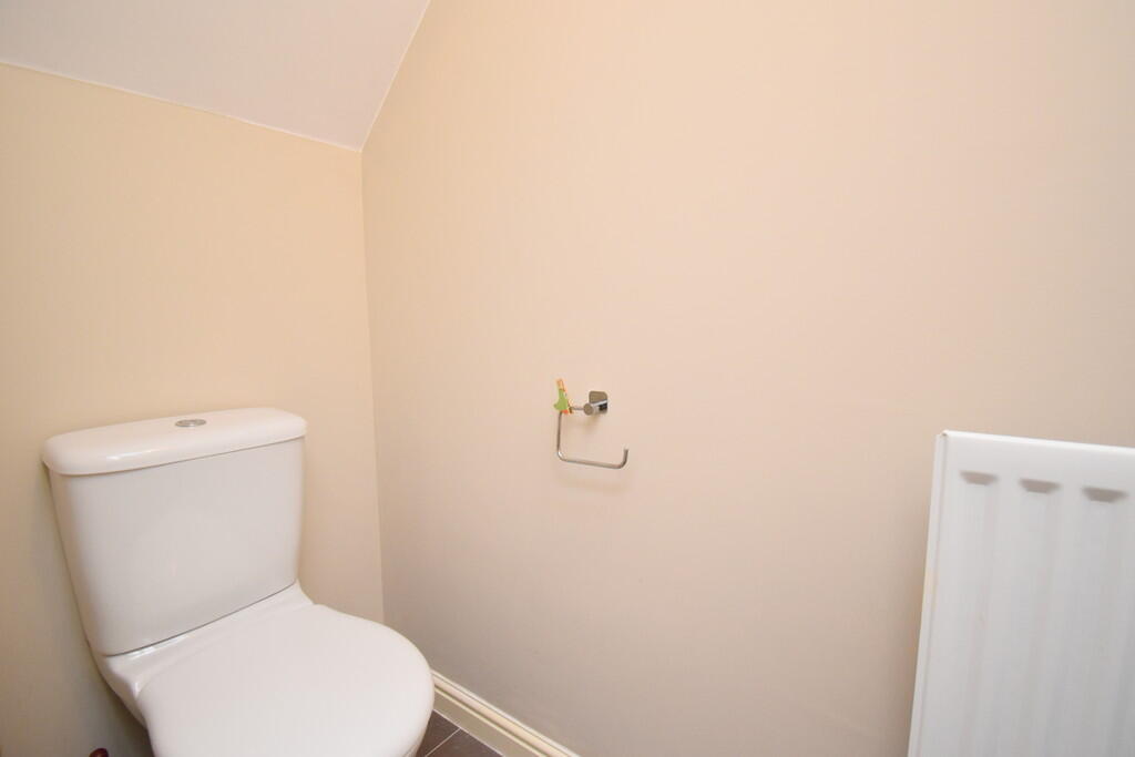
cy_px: 378
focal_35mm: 15
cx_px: 568
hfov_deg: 100.4
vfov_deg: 77.3
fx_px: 473
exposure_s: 1/125
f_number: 4.5
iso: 1600
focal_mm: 10
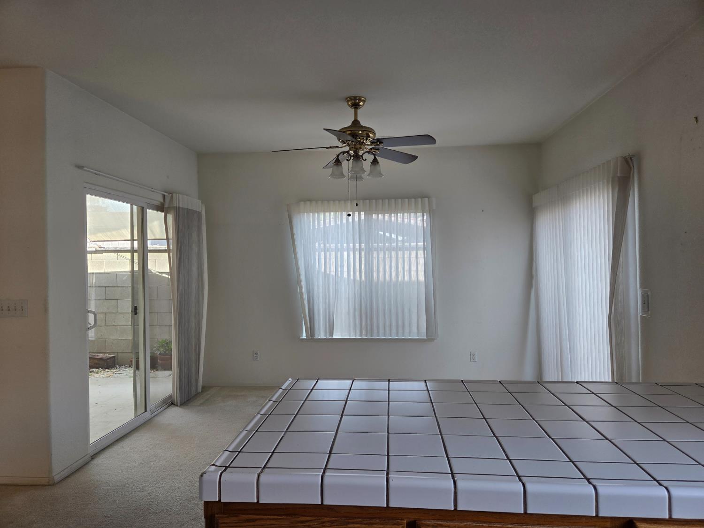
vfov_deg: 58.9
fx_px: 468
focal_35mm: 23
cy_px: 264
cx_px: 352
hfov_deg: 73.9
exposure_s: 1/180
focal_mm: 5.4
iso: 80
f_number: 1.8
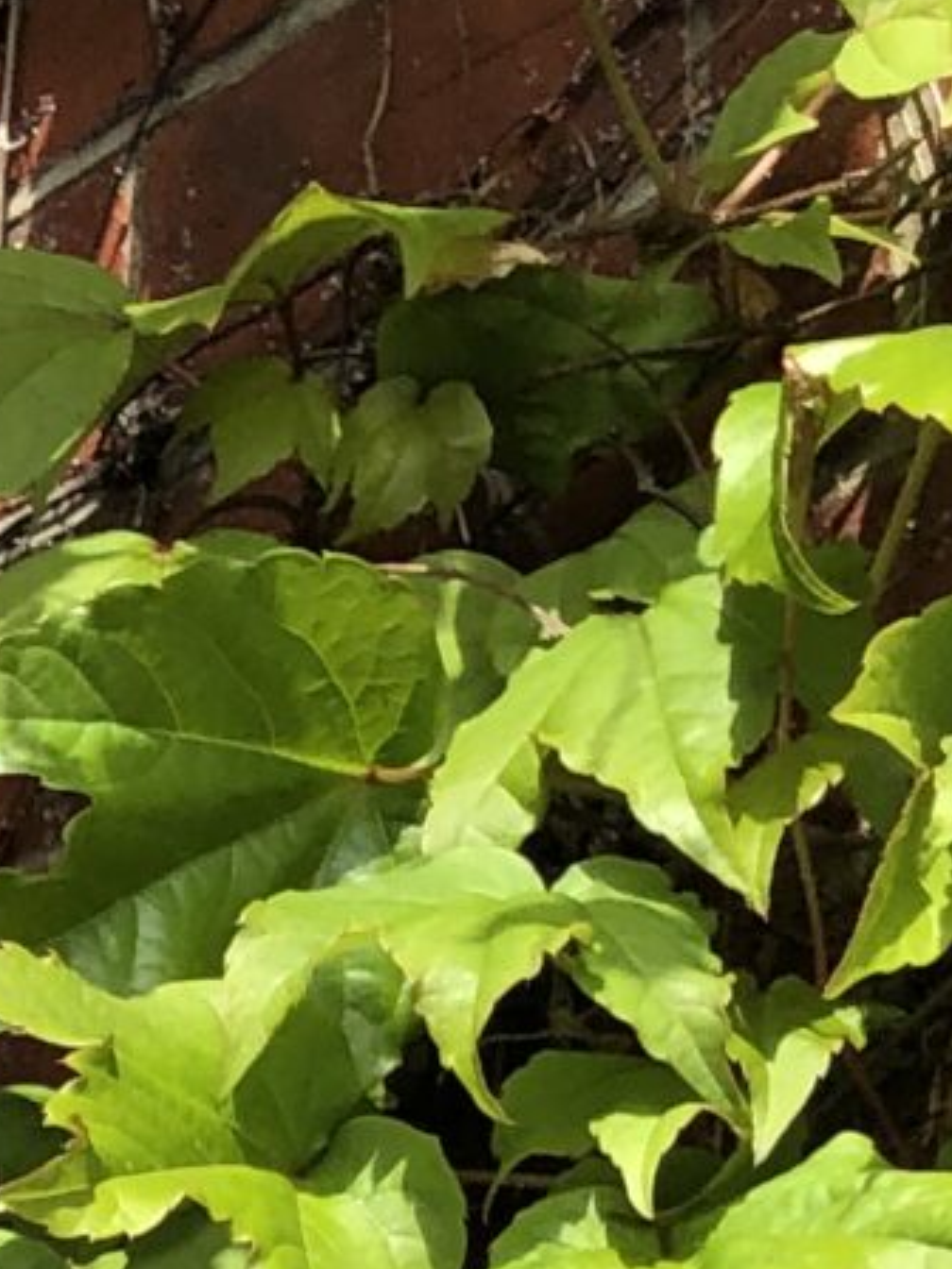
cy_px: 2884
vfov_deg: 10.8
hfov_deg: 8.4
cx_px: -1402
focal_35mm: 160
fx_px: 5867
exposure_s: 1/857
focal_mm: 3.99
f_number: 1.8
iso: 20
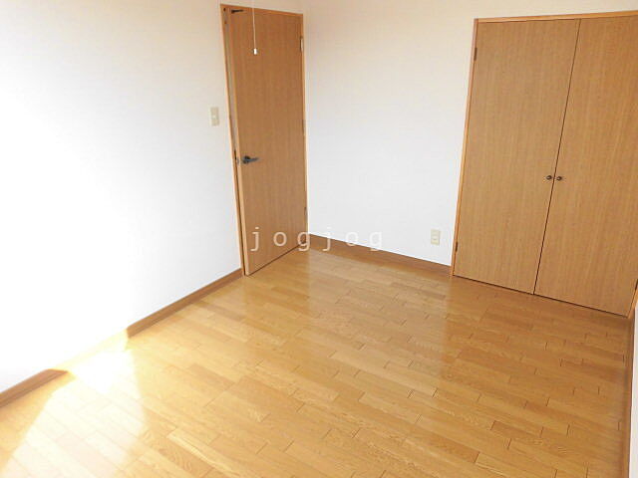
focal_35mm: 24
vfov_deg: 56.8
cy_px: 239
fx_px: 442
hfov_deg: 71.6
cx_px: 319
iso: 100
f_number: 3.1
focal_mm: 4.3
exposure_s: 1/100
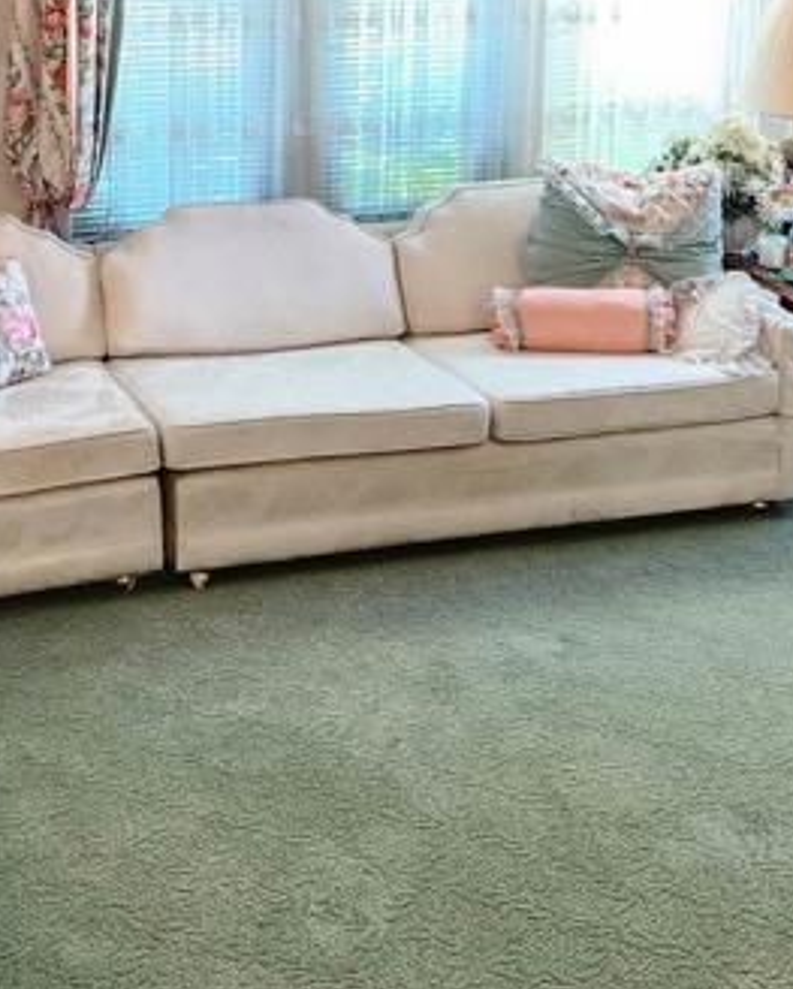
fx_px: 2051
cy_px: -57
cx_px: 359
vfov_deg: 25.4
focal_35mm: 70
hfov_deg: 21.9
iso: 640
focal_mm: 5.4
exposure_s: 1/40
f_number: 1.8
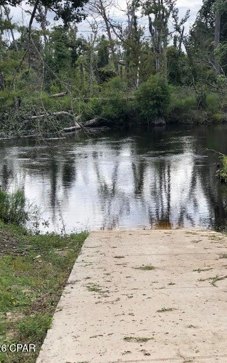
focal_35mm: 61
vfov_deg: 33.5
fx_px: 604
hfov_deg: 21.3
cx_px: 112
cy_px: 181
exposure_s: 1/378
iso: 20
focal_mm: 6.6
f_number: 2.8
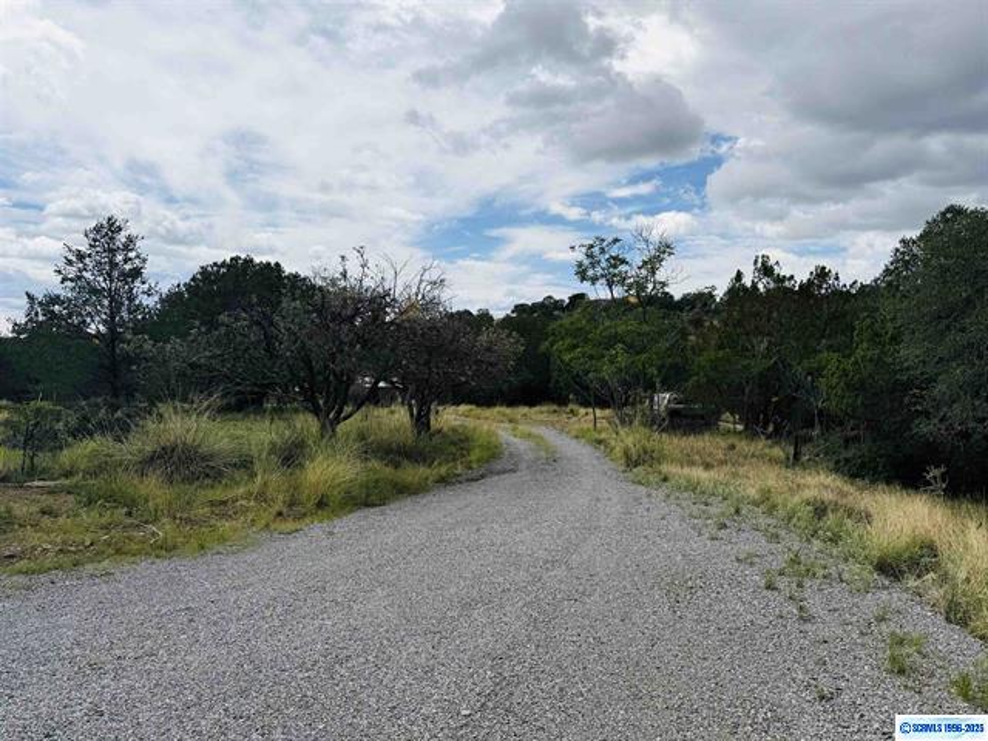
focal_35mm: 24
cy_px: 370
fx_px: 685
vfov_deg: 56.8
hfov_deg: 71.6
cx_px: 494
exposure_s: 1/7353
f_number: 1.78
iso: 80
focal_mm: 6.76
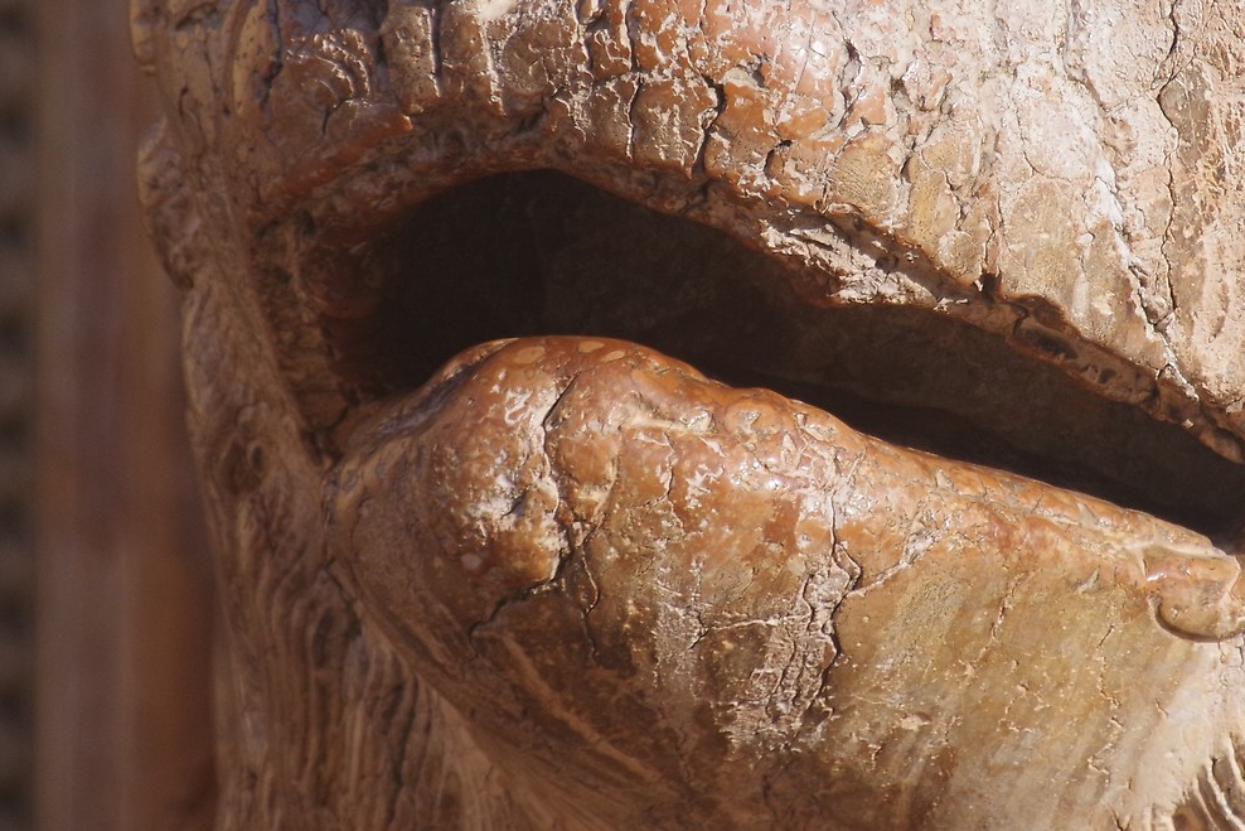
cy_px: 149
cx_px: 833
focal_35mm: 1093
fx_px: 37803
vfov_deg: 1.3
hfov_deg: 1.9
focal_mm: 300
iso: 400
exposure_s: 1/400
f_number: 6.3
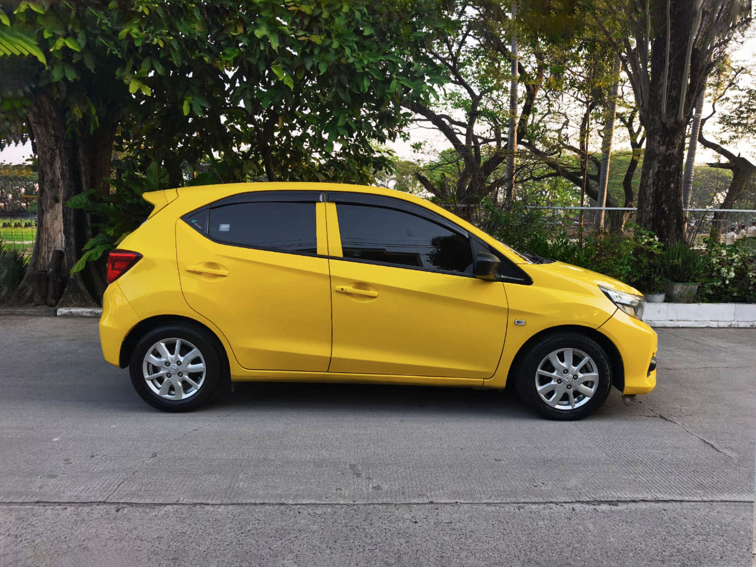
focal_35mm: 23
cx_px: 378
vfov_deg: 58.9
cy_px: 284
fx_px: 502
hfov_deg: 73.9
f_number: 1.6
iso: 50
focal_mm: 6.57
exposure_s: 1/2663
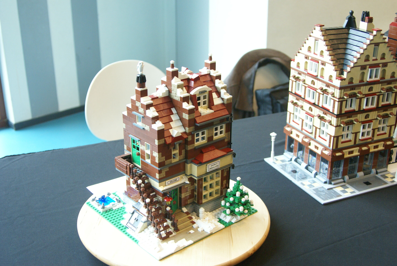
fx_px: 464
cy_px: 133
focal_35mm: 42
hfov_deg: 46.4
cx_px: 198
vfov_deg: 32.0
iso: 400
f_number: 4
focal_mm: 28
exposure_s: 1/30
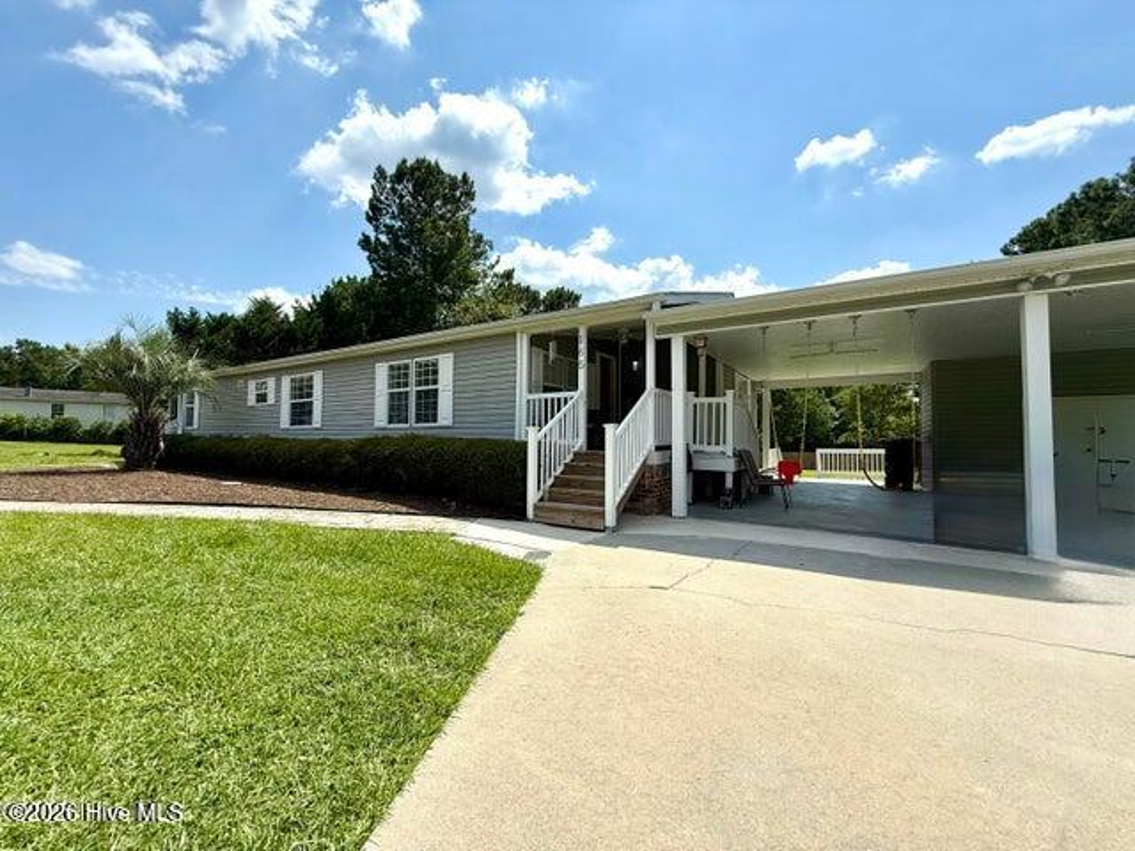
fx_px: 459
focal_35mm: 14
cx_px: 568
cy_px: 426
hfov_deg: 102.1
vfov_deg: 85.7
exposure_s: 1/2611
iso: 64
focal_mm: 2.22
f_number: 2.2
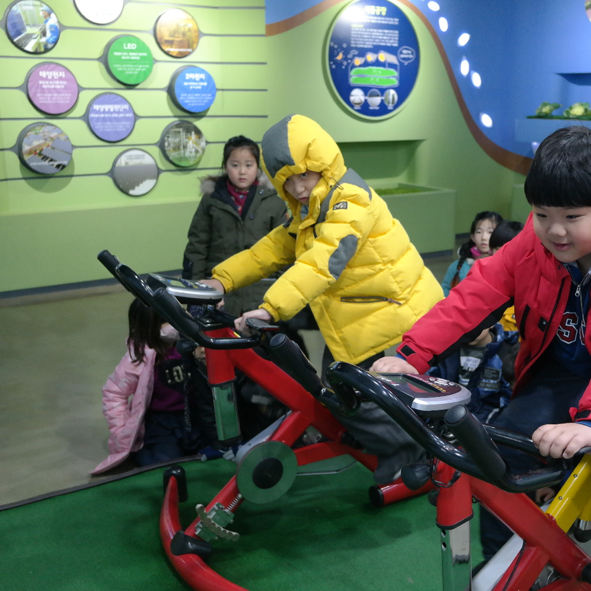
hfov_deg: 42.6
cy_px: 293
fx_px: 753
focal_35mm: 39
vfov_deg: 42.8
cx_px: 365
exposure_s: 1/40
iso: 1600
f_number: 3.5
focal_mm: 20
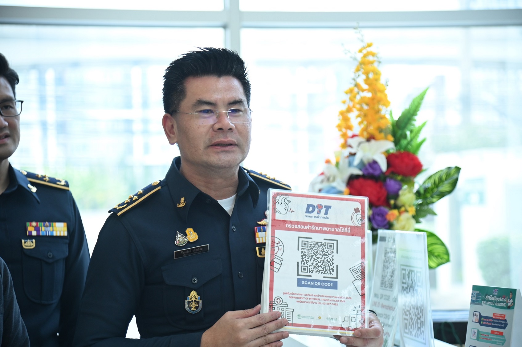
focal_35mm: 86
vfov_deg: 15.9
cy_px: 174
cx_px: 261
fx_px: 1246
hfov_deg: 23.7
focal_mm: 86
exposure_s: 1/125
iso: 1600
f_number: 4
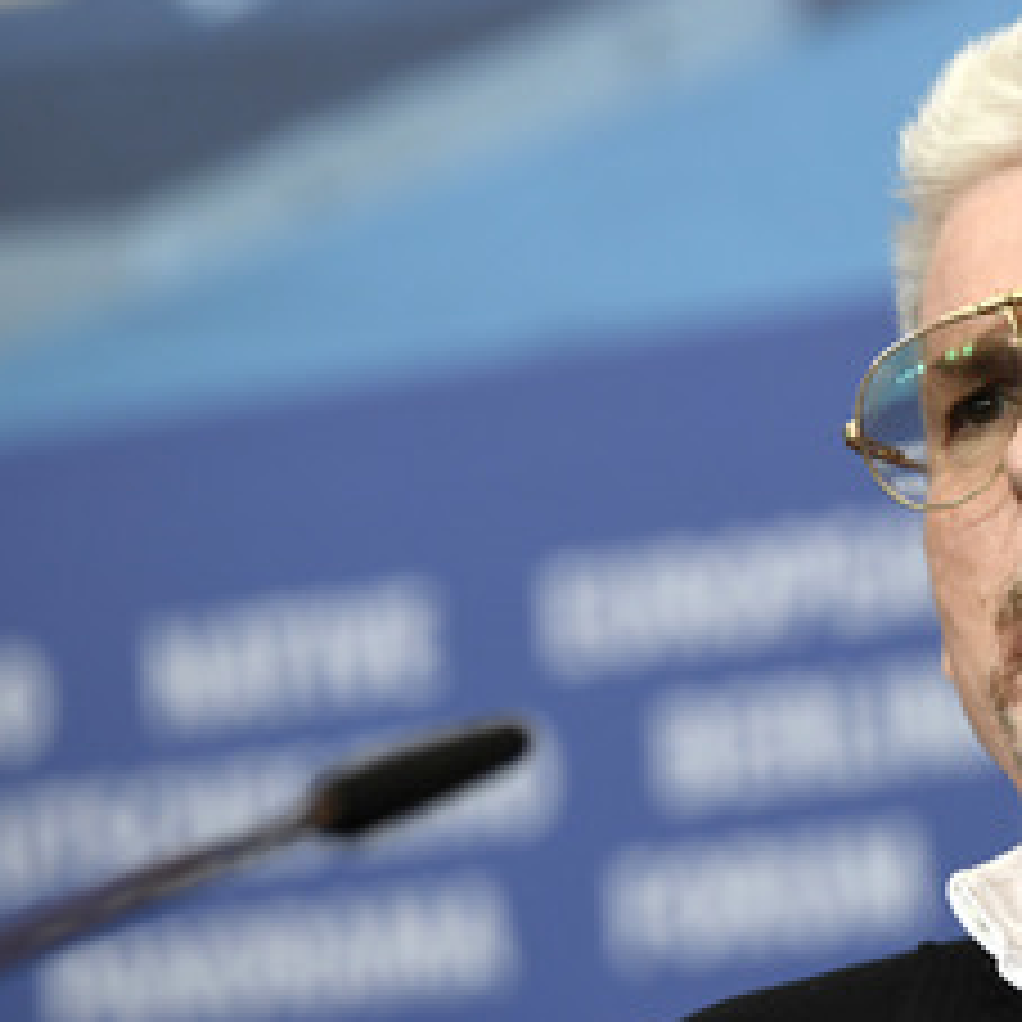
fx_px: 10722
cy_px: 626
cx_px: 961
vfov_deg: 5.5
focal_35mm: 321
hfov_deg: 5.4
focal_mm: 190
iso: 1600
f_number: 3.5
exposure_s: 1/400
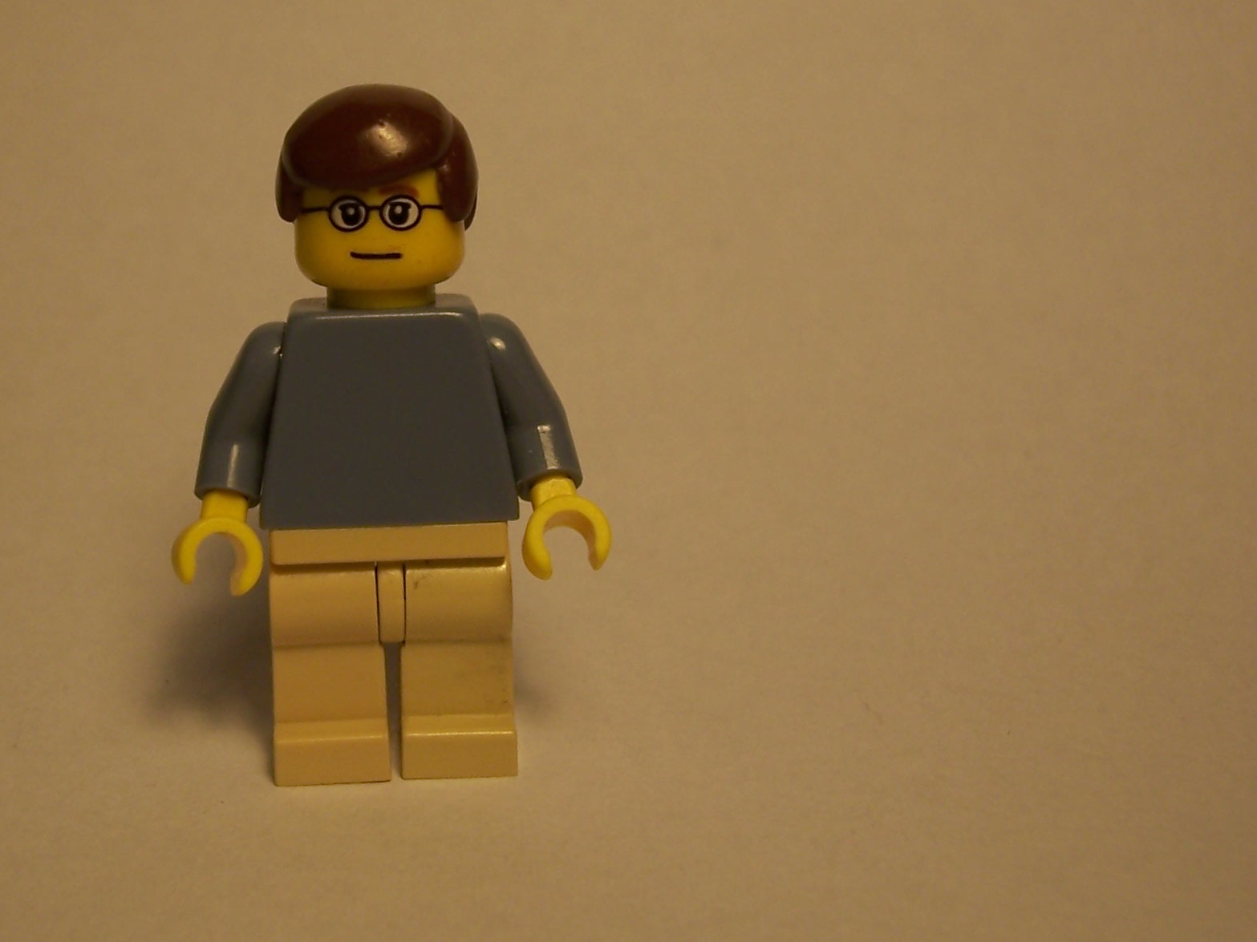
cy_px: 340
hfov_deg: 37.8
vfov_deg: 29.0
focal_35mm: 50
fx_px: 1815
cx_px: 416
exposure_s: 1/90
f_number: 2.7
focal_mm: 5.6
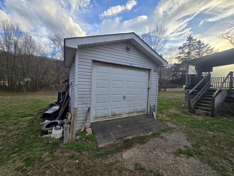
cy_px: 88
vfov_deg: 89.9
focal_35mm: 13
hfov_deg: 106.2
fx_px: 88
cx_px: 117
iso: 160
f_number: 2.2
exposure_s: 1/2000
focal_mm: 2.2
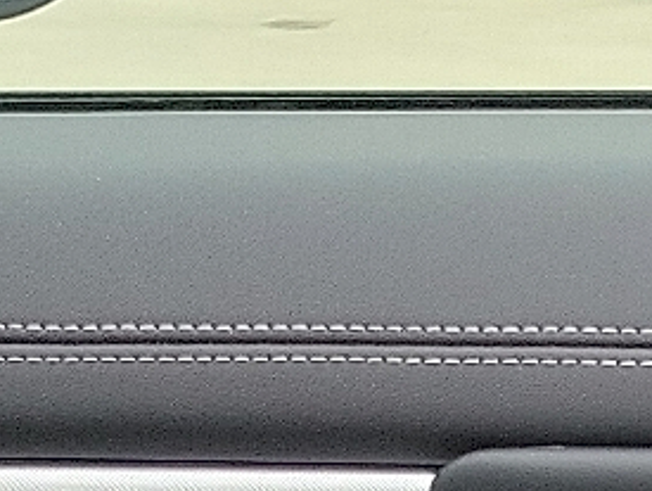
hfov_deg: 12.5
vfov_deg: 8.5
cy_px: 1369
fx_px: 2848
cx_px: 937
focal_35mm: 151
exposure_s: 1/119
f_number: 1.8
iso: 60
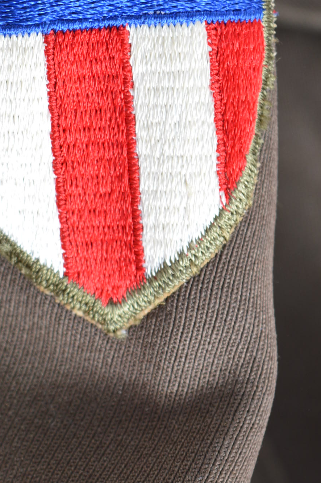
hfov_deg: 7.4
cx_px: 150
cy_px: 226
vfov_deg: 11.1
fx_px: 2494
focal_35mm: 186
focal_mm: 55
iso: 100
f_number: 5.6
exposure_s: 1/200
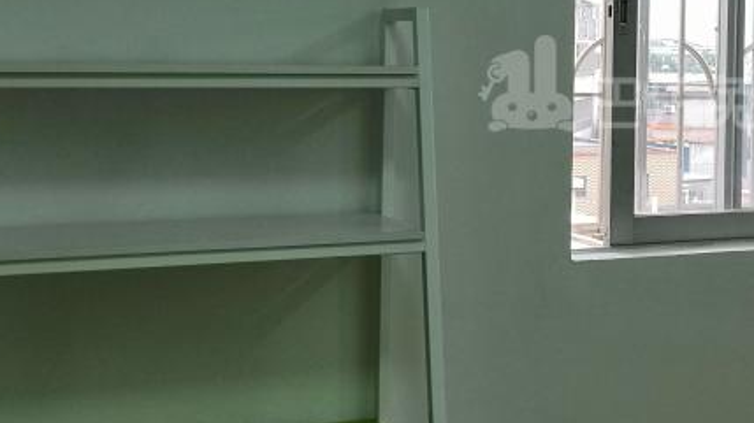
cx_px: 619
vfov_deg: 18.9
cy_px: 84
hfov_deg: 32.3
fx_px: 1259
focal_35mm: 63
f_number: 1.8
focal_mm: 3.95
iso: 64
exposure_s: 1/90
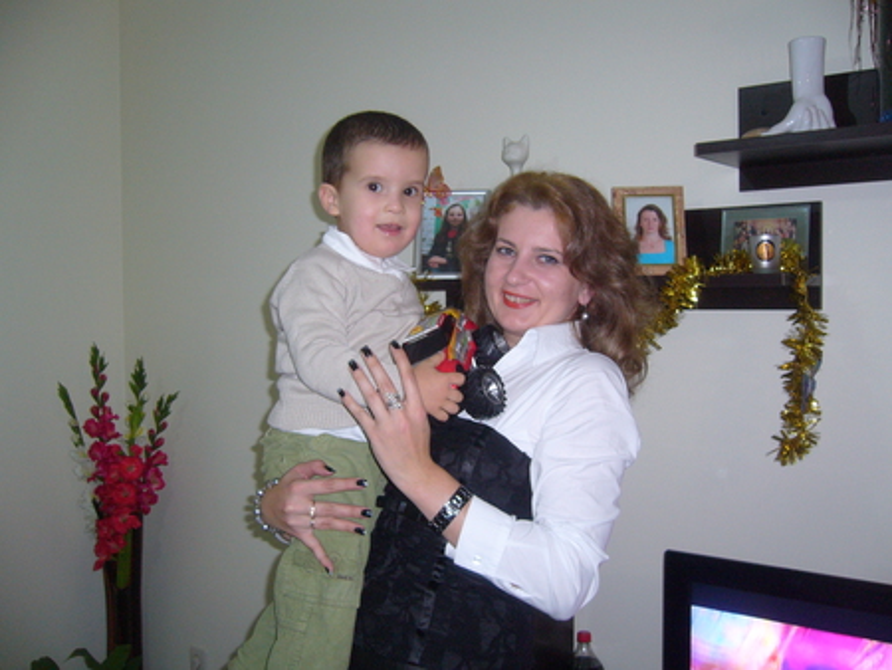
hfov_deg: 52.6
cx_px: 446
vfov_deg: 40.7
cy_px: 335
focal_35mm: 35
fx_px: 902
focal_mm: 5.8
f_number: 2.8
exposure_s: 1/8
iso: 100
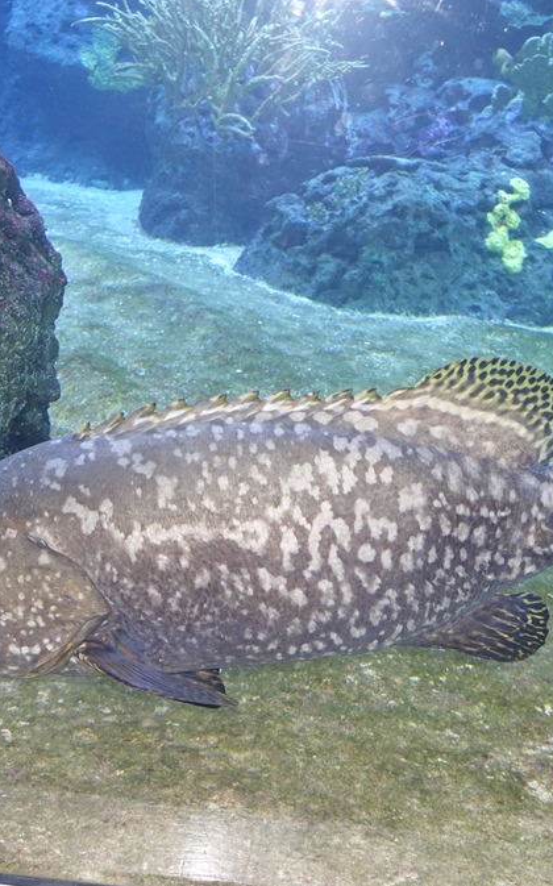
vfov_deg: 44.4
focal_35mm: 45
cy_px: 439
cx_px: 291
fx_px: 1086
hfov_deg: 28.6
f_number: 2.5
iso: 800
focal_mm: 10.81
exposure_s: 1/30
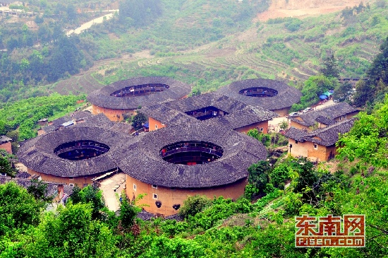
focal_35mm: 57
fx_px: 613
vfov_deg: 23.7
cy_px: 129
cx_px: 194
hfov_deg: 35.1
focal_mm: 38
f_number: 10
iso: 200
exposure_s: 1/15
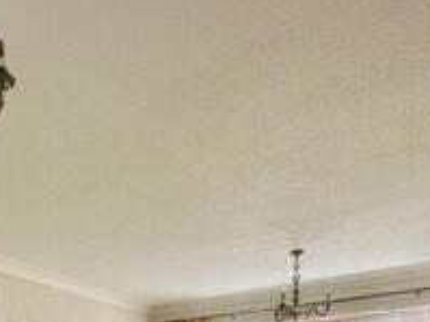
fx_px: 509
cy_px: 464
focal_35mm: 41
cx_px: 16
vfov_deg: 26.8
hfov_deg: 40.9
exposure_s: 1/99
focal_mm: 2.22
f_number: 2.2
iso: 100
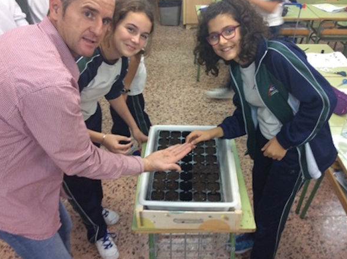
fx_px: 351
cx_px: 179
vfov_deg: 40.6
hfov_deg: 52.6
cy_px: 120
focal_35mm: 35
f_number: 2.4
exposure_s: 1/25
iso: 100
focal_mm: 3.3
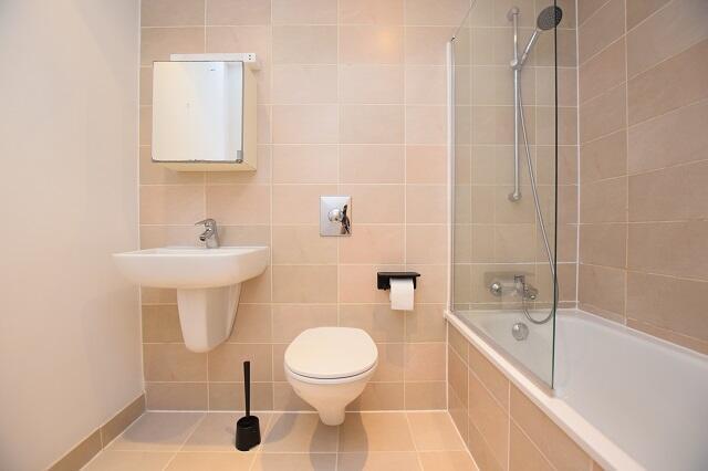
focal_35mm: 15
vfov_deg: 77.3
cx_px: 354
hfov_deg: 100.4
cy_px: 236
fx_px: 295
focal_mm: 10
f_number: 4
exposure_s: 1/60
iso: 800
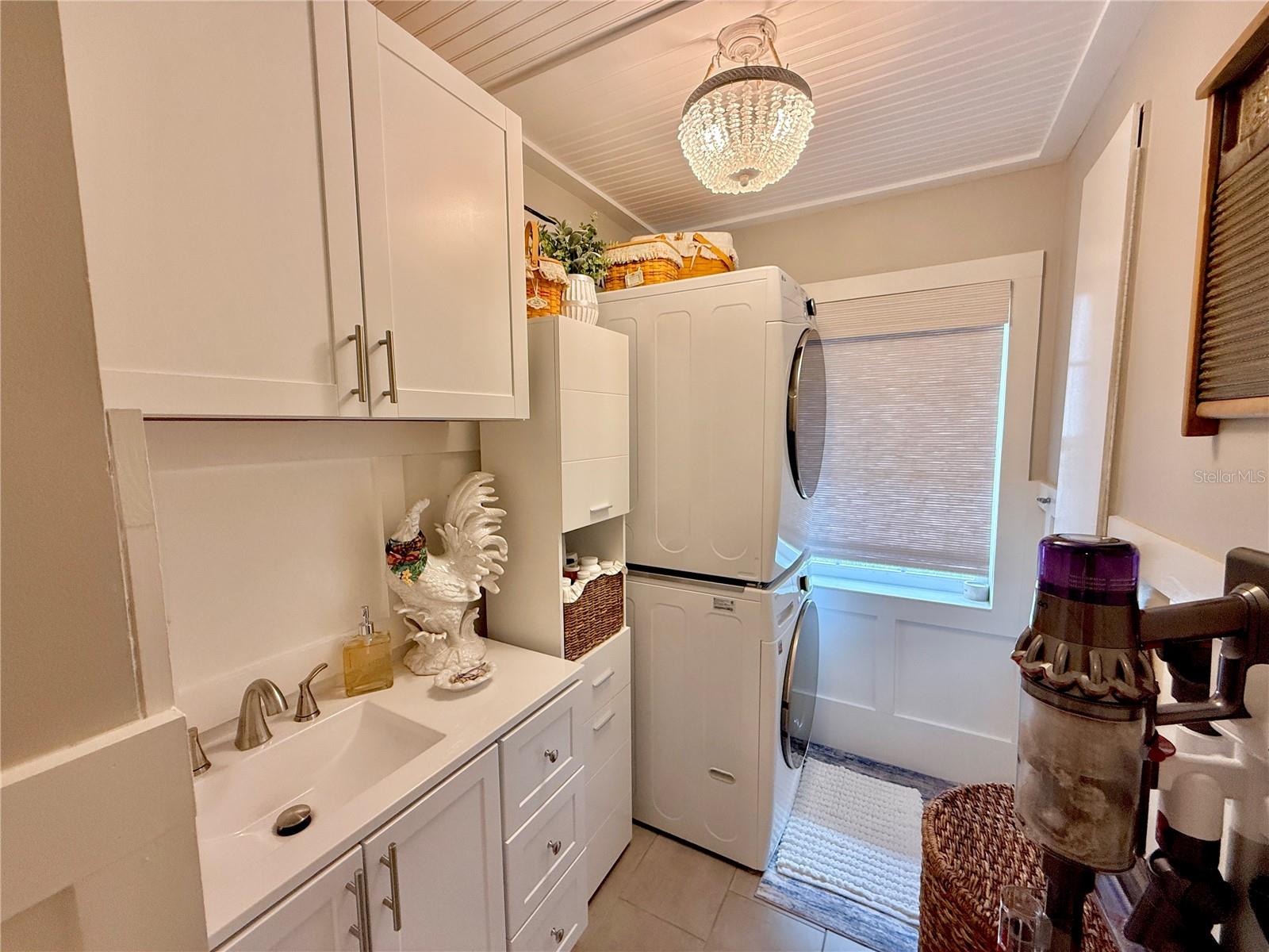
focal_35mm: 14
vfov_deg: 85.7
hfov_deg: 102.1
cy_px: 476
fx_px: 513
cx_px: 634
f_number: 2.2
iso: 250
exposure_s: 1/120
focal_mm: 2.22
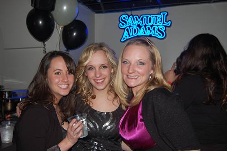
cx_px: 114
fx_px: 246
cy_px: 76
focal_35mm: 39
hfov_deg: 49.6
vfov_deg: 34.1
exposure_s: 1/60
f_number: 4
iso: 400
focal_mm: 26
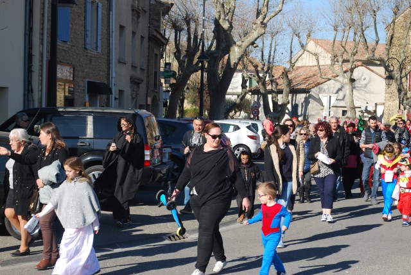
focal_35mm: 82
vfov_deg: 16.6
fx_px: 943
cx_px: 206
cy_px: 138
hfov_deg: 24.6
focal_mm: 55
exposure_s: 1/200
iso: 100
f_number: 7.1
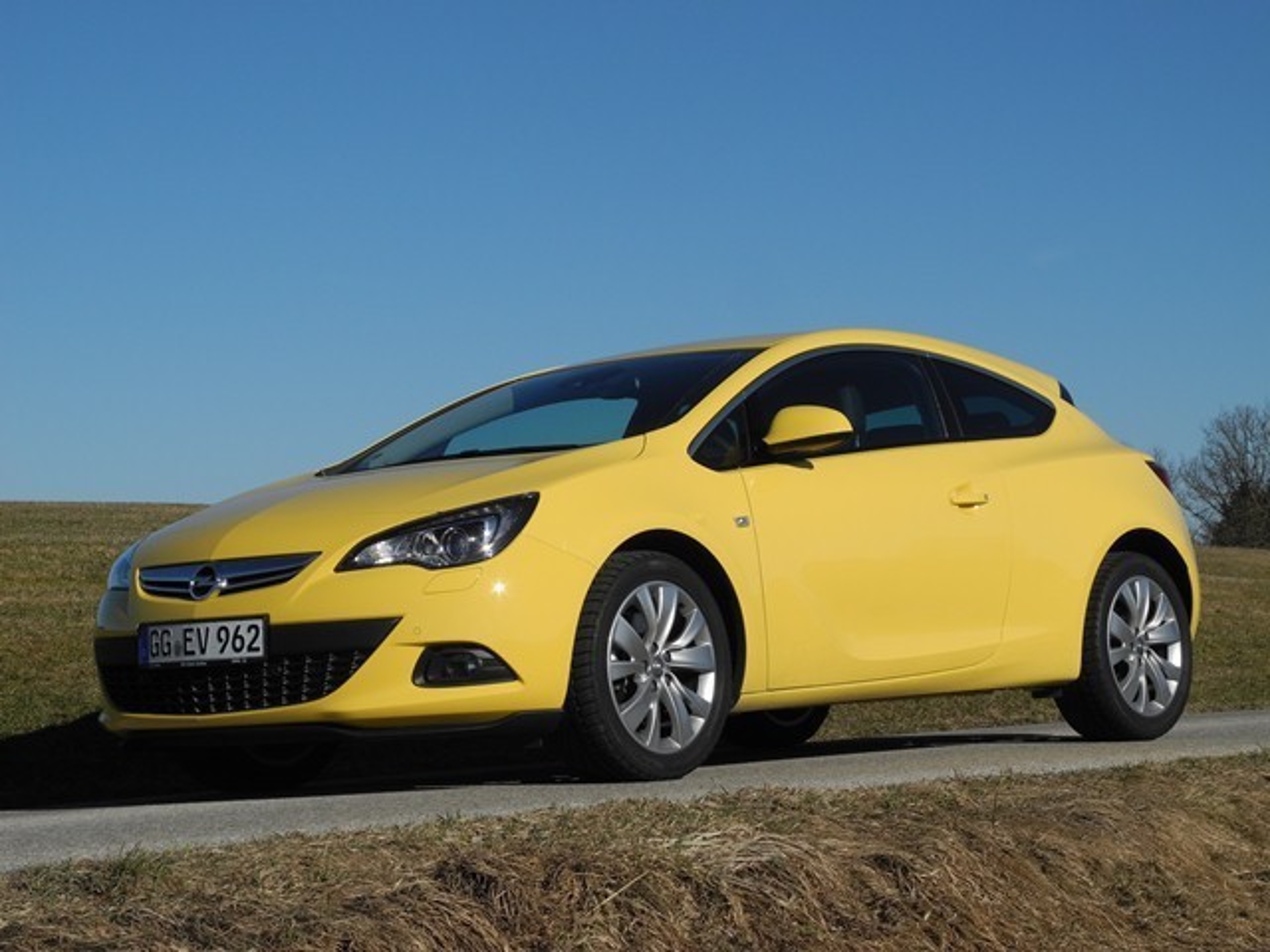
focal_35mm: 85
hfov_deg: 23.0
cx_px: 635
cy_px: 476
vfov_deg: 17.4
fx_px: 3119
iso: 100
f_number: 6.3
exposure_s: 1/813
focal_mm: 18.1
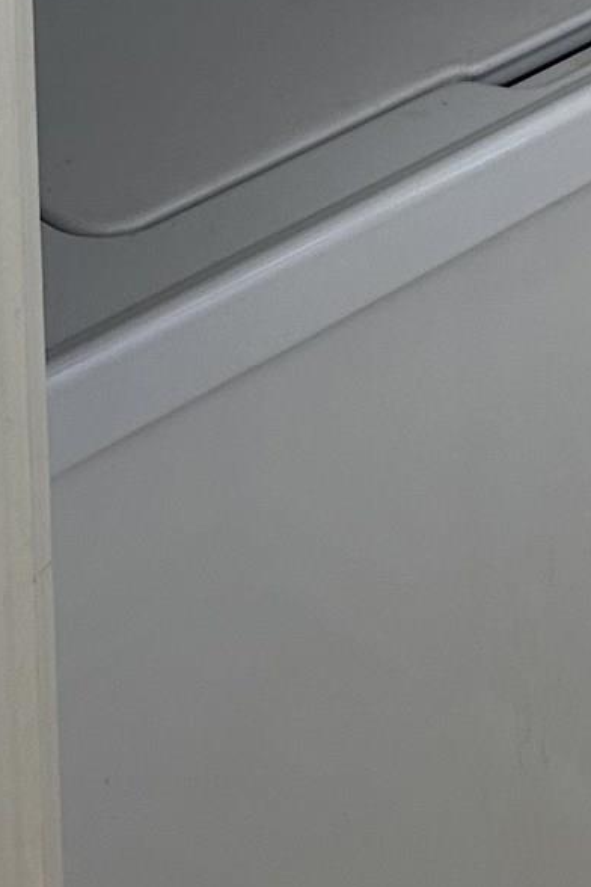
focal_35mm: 106
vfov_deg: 16.0
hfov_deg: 12.9
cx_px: 449
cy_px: -769
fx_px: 2610
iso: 125
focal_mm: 5.7
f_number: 1.5
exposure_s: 1/120
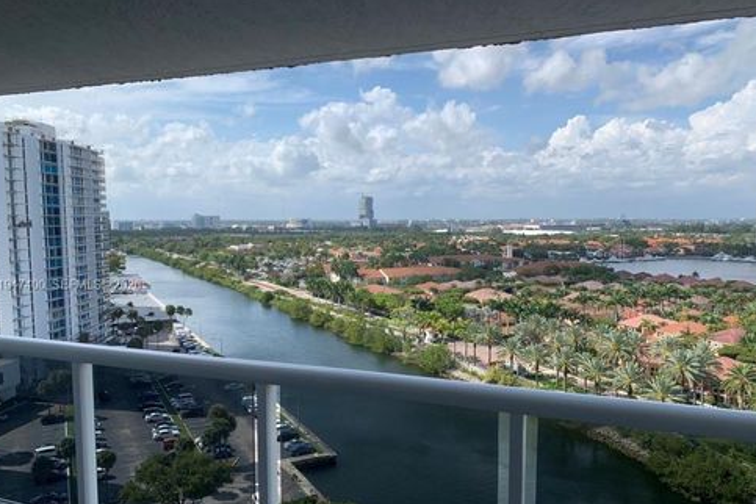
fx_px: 588
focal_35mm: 28
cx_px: 371
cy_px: 286
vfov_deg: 46.3
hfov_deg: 65.5
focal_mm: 4.25
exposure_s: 1/2833
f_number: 1.8
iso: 25
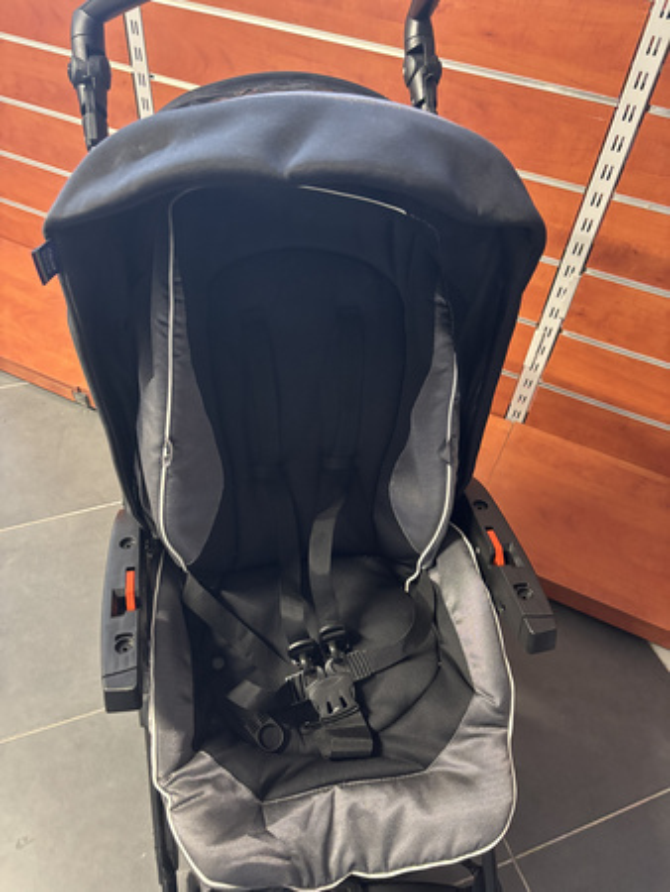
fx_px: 670
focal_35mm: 26
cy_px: 446
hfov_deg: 53.1
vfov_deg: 67.3
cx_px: 335
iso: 500
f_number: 1.6
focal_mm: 5.96
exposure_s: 1/33
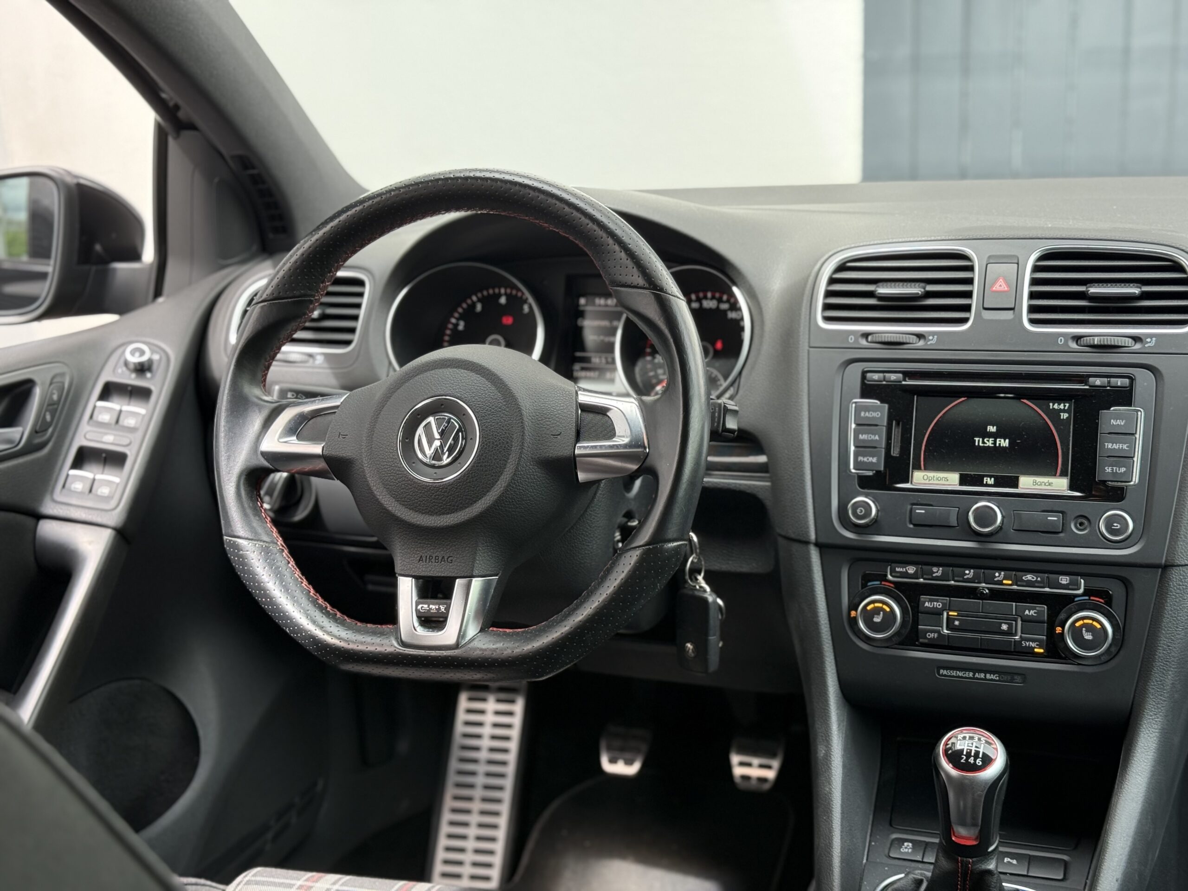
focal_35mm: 48
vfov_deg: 30.3
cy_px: 446
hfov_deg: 39.7
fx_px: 1647
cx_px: 594
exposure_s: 1/190
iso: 125
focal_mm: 6.76
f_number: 1.78
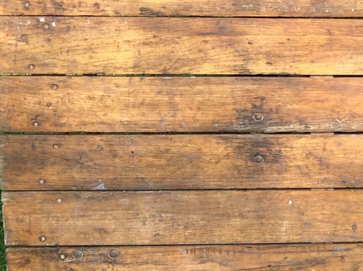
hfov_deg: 19.7
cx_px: 390
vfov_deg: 15.3
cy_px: 162
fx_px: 1005
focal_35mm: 96
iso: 32
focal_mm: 3.3
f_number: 2.4
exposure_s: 1/476
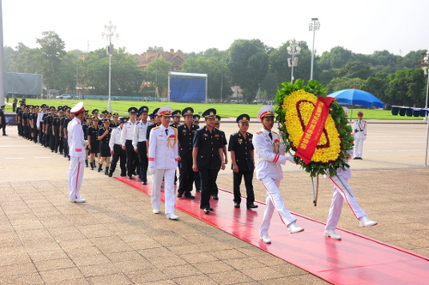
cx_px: 214
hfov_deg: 43.7
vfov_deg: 29.8
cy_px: 142
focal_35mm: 45
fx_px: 536
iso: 250
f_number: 13
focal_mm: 30
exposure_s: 1/160
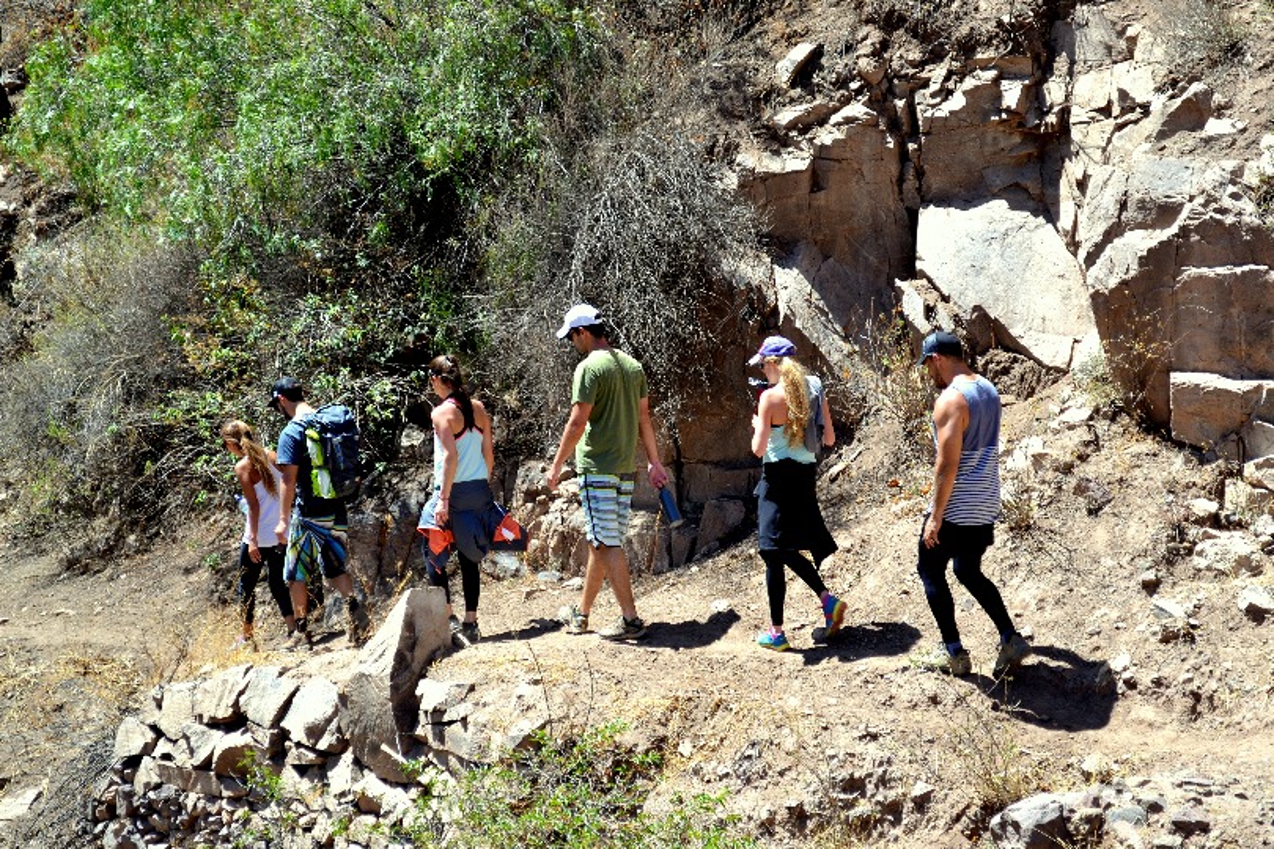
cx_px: 637
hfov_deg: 24.6
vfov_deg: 16.6
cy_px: 424
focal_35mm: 82
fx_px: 2919
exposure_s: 1/160
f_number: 6.3
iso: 100
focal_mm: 55
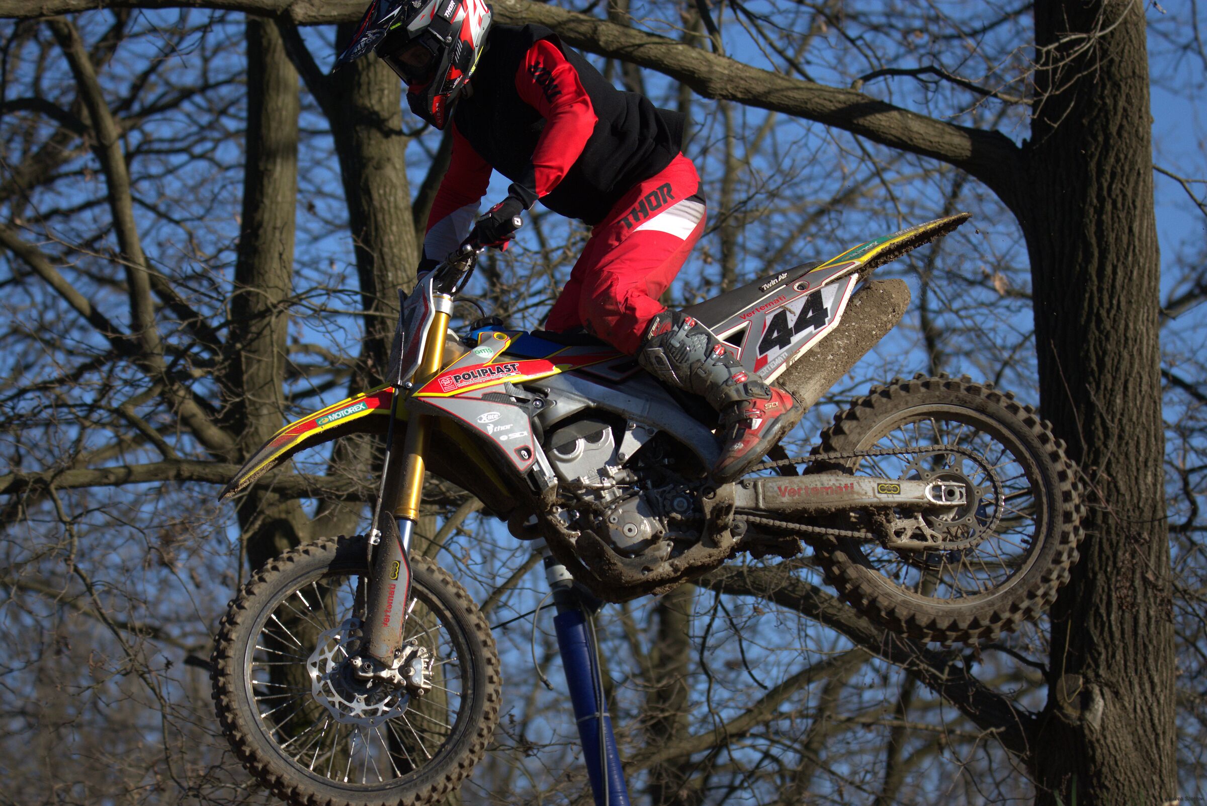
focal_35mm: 225
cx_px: 604
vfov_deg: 6.1
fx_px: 7546
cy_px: 403
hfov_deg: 9.1
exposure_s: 1/4000
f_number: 5
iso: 1000
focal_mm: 150
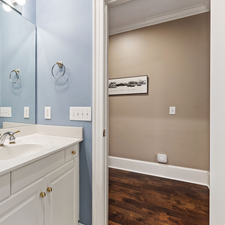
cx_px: 76
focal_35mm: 20
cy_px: 108
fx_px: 147
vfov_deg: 74.8
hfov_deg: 72.7
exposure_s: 1.3
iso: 100
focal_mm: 10
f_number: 8
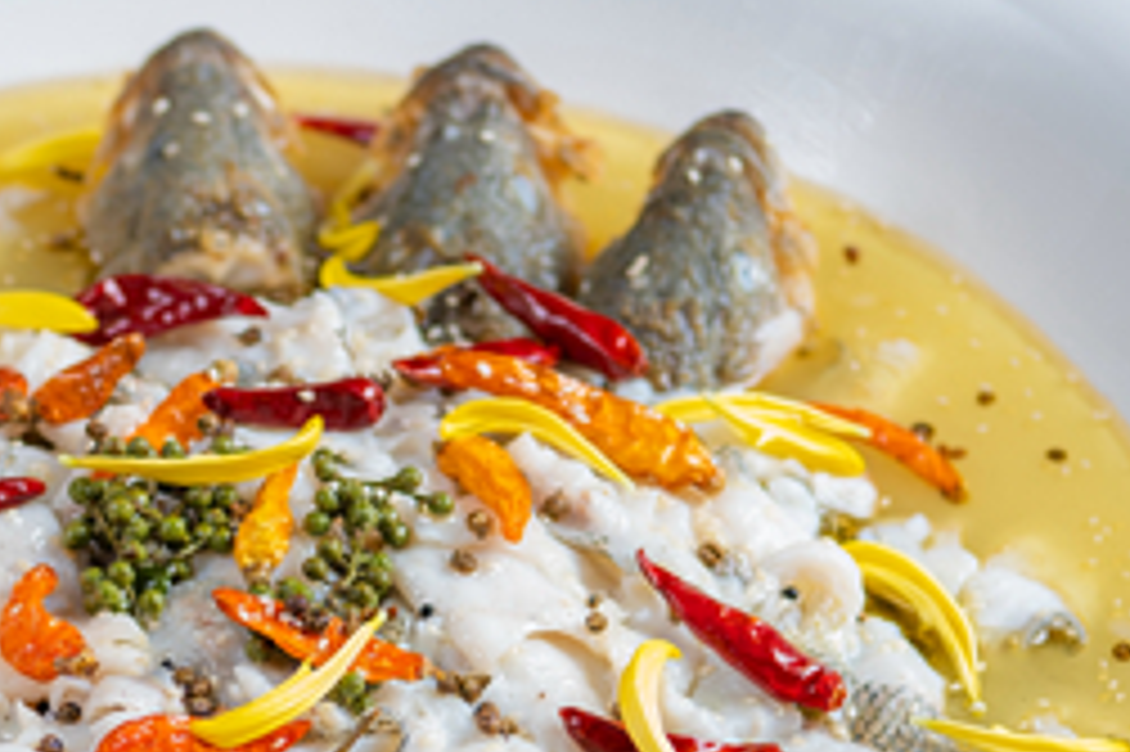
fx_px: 8501
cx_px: -95
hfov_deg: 7.6
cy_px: 813
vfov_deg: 5.1
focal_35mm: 271
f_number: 2.5
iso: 50
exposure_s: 1/125
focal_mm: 85
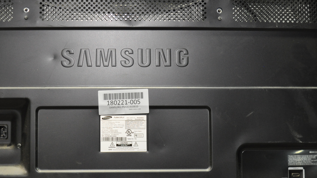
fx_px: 412
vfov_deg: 24.3
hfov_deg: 41.8
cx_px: 121
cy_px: 113
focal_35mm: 49
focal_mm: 20
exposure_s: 1/30
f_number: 3.8
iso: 800
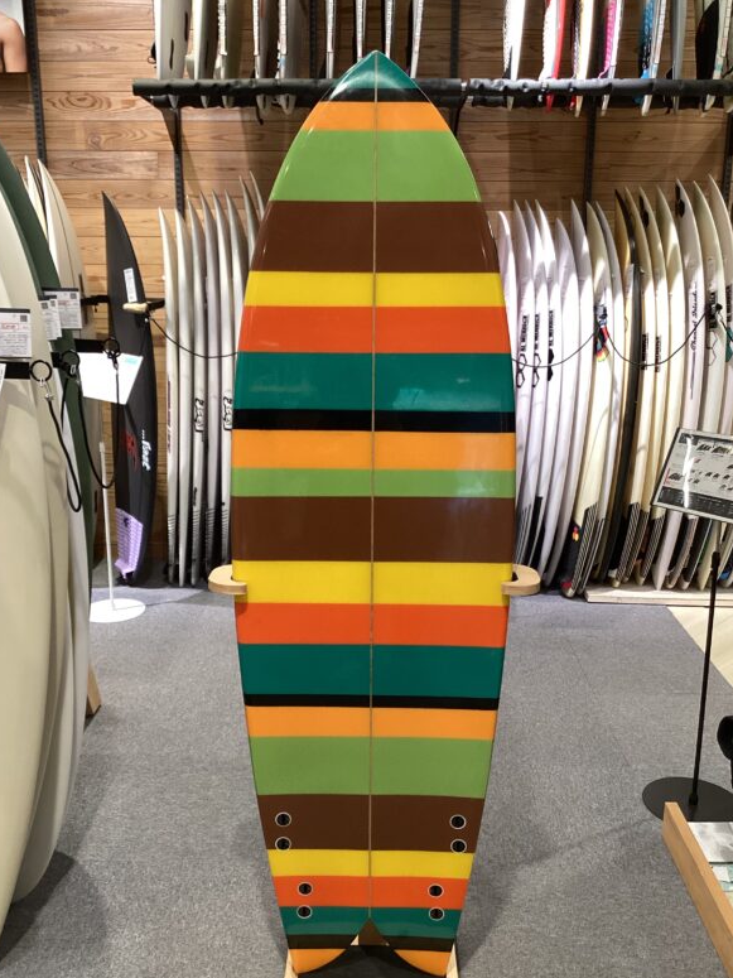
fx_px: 904
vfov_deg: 56.8
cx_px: 365
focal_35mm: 32
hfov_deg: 44.1
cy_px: 502
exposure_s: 1/60
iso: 100
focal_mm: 3.3
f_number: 2.4
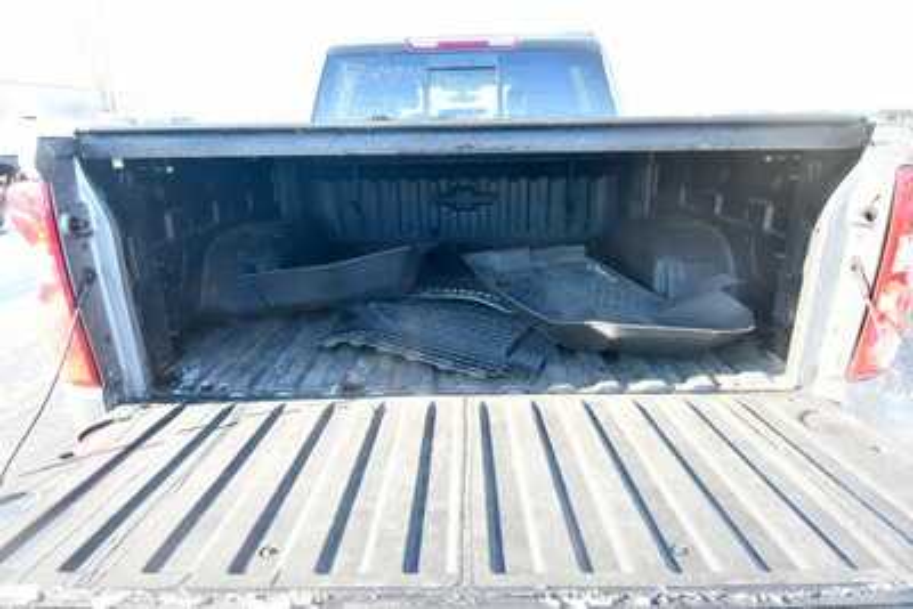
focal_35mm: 19
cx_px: 456
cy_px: 304
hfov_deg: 86.9
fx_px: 482
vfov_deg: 64.6
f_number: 5
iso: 800
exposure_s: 1/200
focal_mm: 13
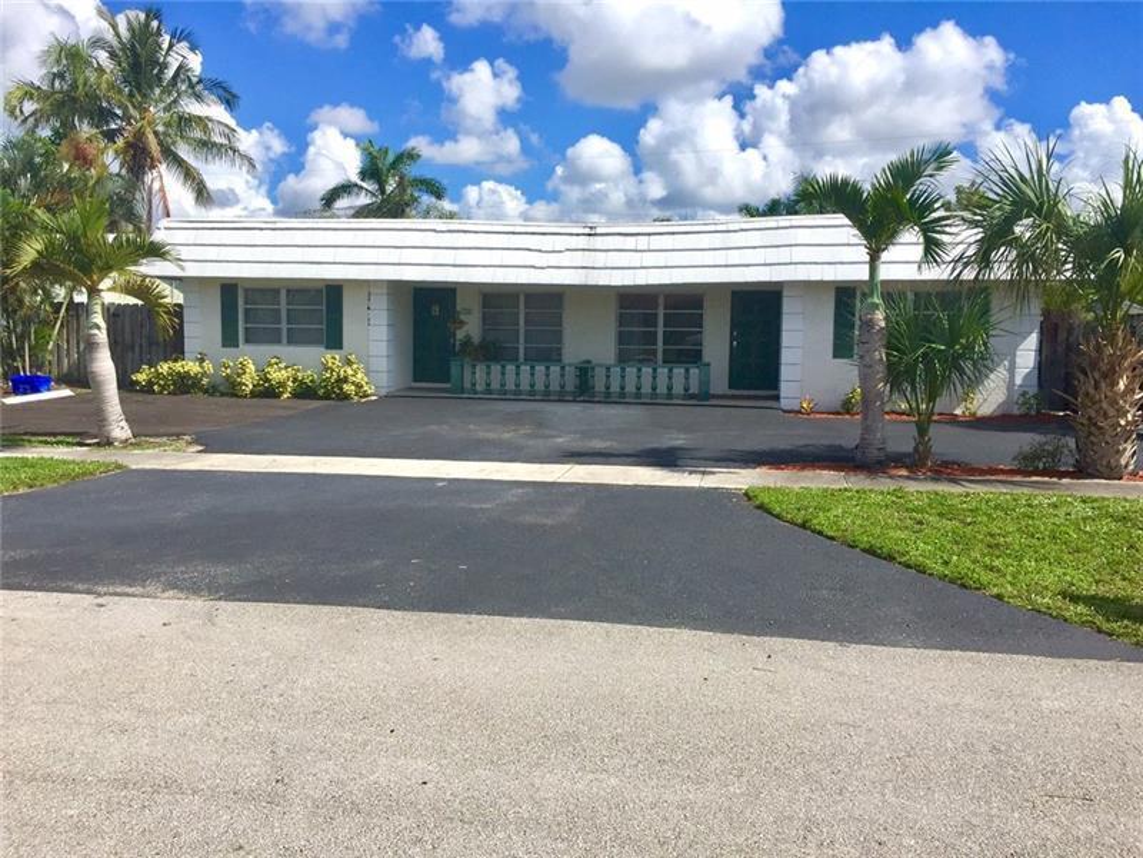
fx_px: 958
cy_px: 429
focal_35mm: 29
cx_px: 572
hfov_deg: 61.7
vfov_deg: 48.2
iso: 32
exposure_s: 1/3597
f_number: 2.2
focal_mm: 4.15
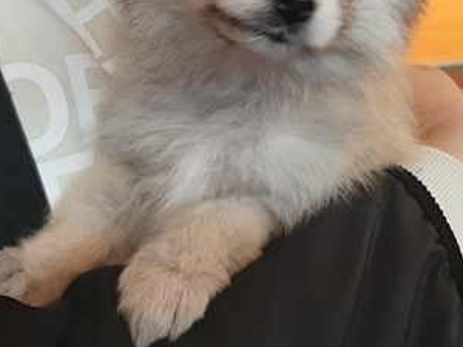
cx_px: 222
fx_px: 696
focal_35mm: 52
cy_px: 17
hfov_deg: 36.8
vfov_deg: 26.8
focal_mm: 3.93
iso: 125
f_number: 1.7
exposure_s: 1/50
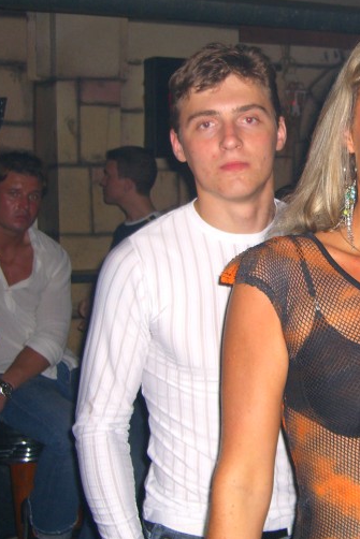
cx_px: 330
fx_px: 944
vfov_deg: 31.9
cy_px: 258
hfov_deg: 21.1
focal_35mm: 63
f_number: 2.8
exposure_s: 1/60
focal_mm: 7.9
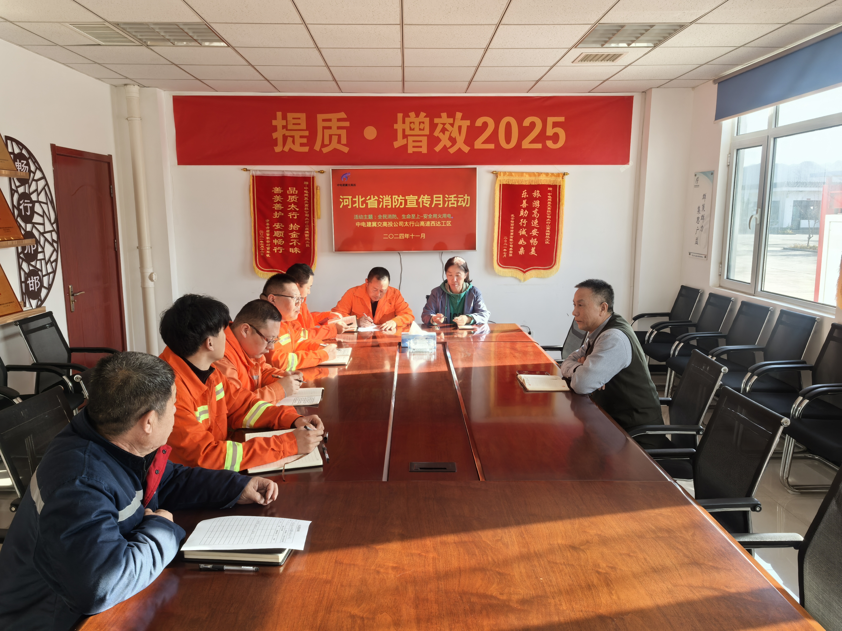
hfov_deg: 65.3
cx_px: 421
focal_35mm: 27
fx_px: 657
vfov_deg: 51.4
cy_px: 316
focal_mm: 5.75
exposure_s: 1/100
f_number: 4
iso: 80
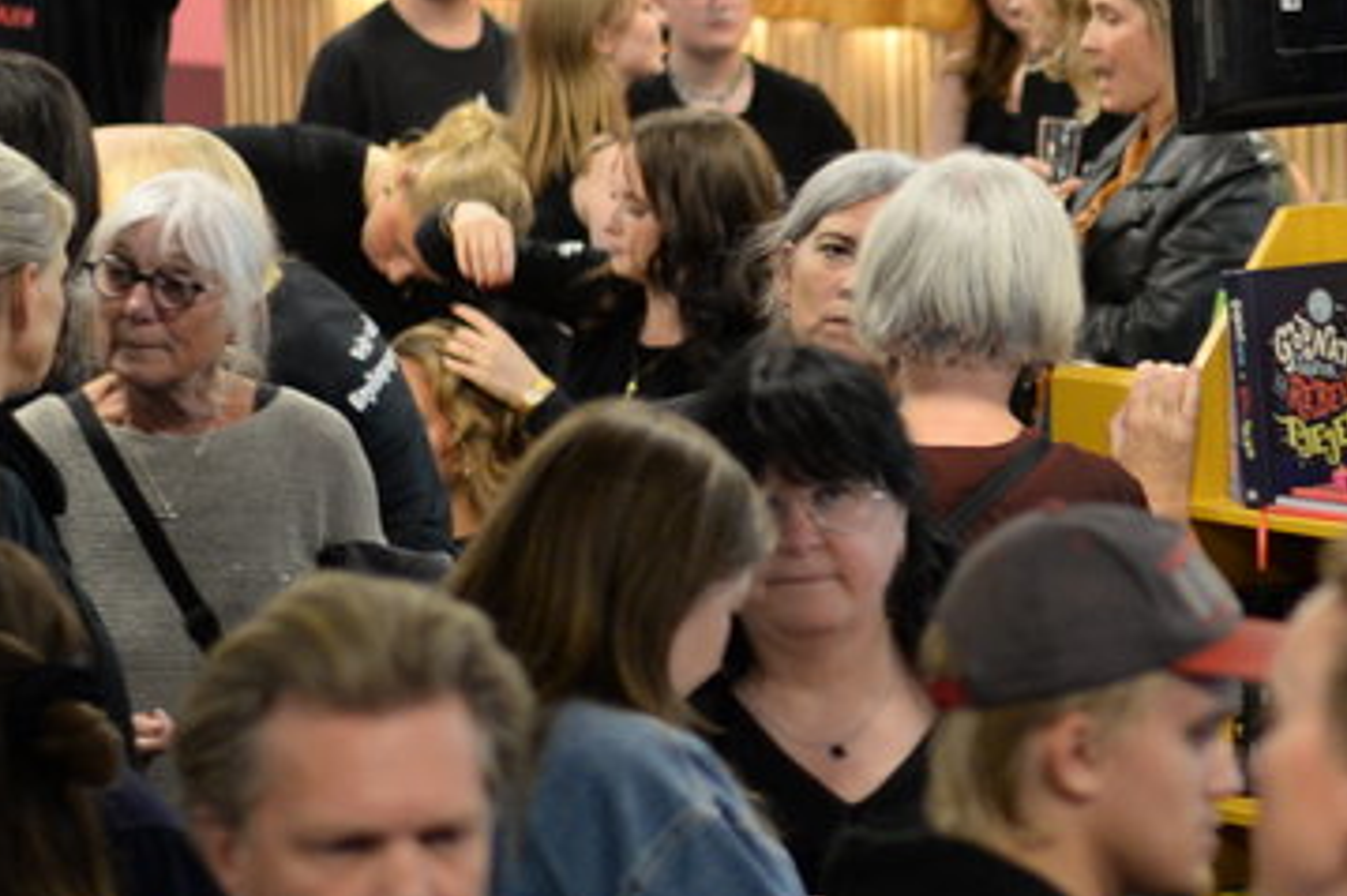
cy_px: 733
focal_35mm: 223
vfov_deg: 6.1
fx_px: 8340
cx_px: 1786
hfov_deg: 9.1
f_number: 1.8
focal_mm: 50
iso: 800
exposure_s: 1/100
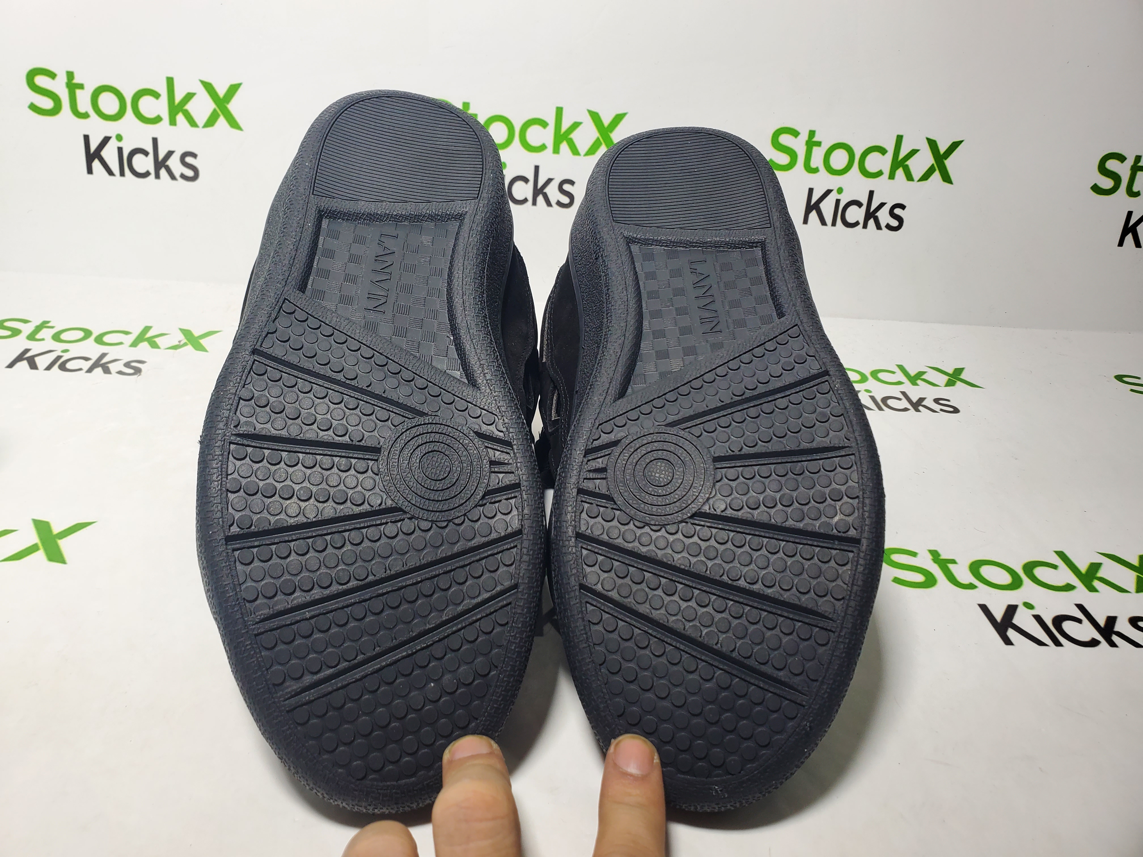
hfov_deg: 67.3
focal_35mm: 26
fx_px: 859
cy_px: 428
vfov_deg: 53.1
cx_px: 572
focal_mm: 4.3
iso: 50
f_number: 2.4
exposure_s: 1/142
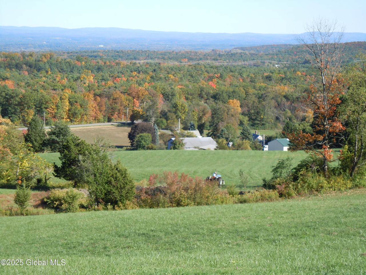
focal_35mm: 102
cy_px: 138
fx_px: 1078
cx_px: 183
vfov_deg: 14.5
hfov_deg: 19.3
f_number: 4.5
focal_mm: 18.3
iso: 100
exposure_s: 1/320
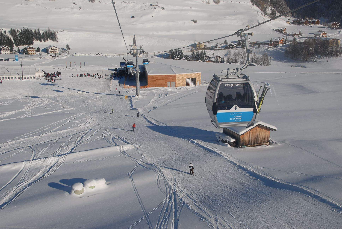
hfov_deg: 49.5
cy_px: 114
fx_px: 371
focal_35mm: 39
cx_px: 171
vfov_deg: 34.3
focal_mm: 26
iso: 100
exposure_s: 1/400
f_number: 6.3
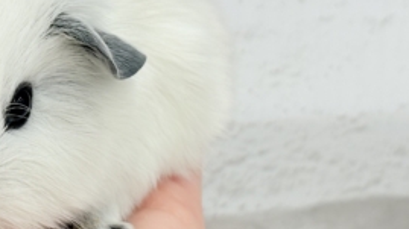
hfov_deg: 15.7
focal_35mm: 135
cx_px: 47
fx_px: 1463
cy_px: 79
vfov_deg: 9.0
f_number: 1.6
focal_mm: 5.96
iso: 64
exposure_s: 1/100
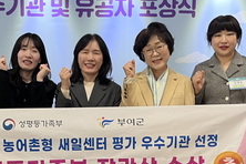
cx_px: 90
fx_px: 458
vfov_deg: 20.1
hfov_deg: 29.9
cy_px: 132
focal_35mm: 67
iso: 80
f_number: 1.6
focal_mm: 5.1
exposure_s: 1/60
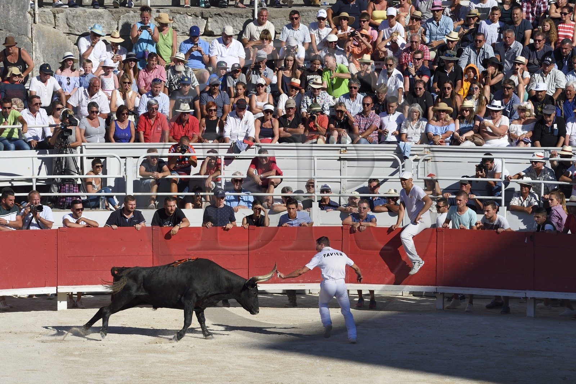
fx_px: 3199
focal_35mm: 200
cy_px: 192
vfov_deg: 6.9
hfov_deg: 10.3
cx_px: 288
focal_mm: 200
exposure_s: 1/1000
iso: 200
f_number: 7.1
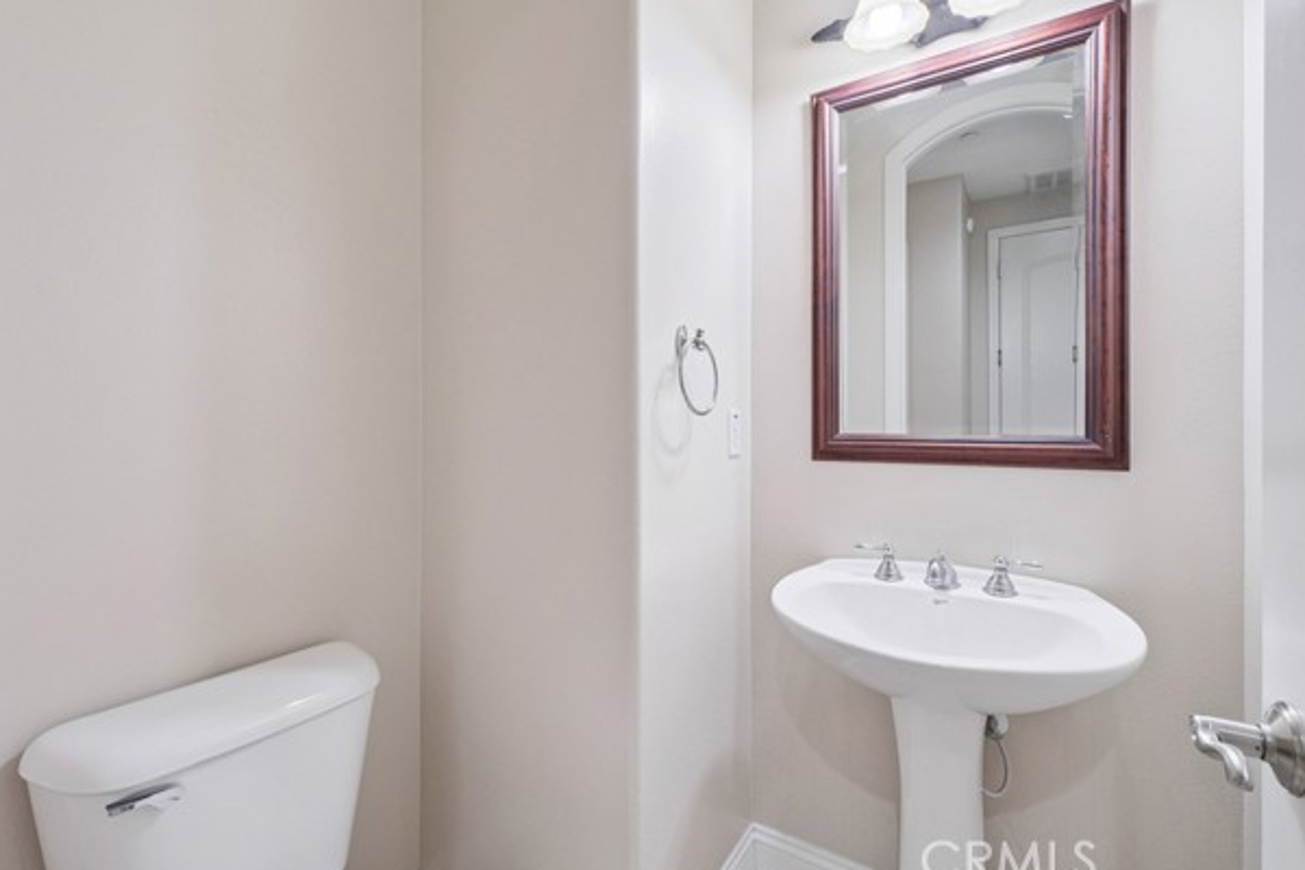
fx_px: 580
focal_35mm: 16
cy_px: 427
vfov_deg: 73.7
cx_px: 624
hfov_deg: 96.7
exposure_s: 1/15
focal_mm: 10
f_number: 8
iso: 500
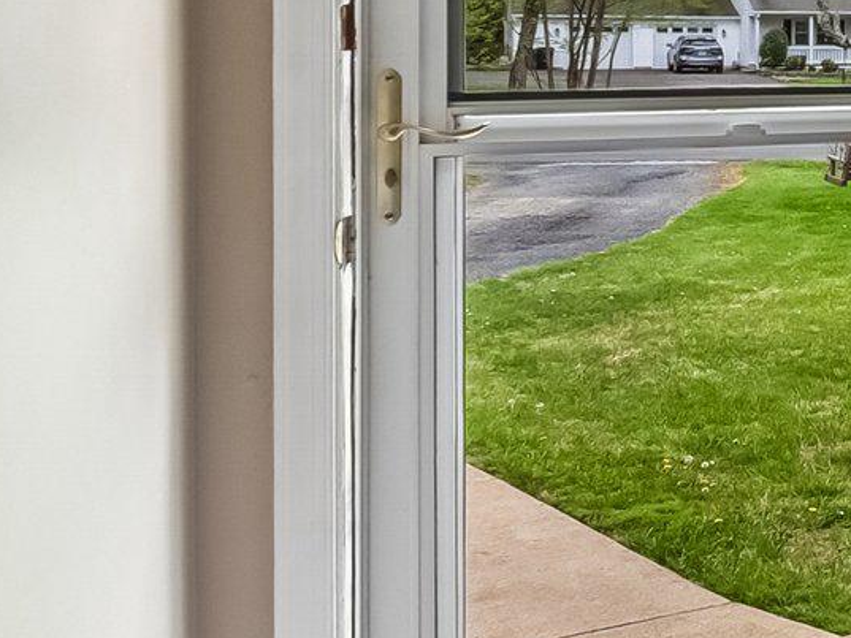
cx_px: 1486
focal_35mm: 55
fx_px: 1352
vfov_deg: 25.9
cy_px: 86
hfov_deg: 22.5
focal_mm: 10
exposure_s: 1/60
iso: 400
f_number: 5.6
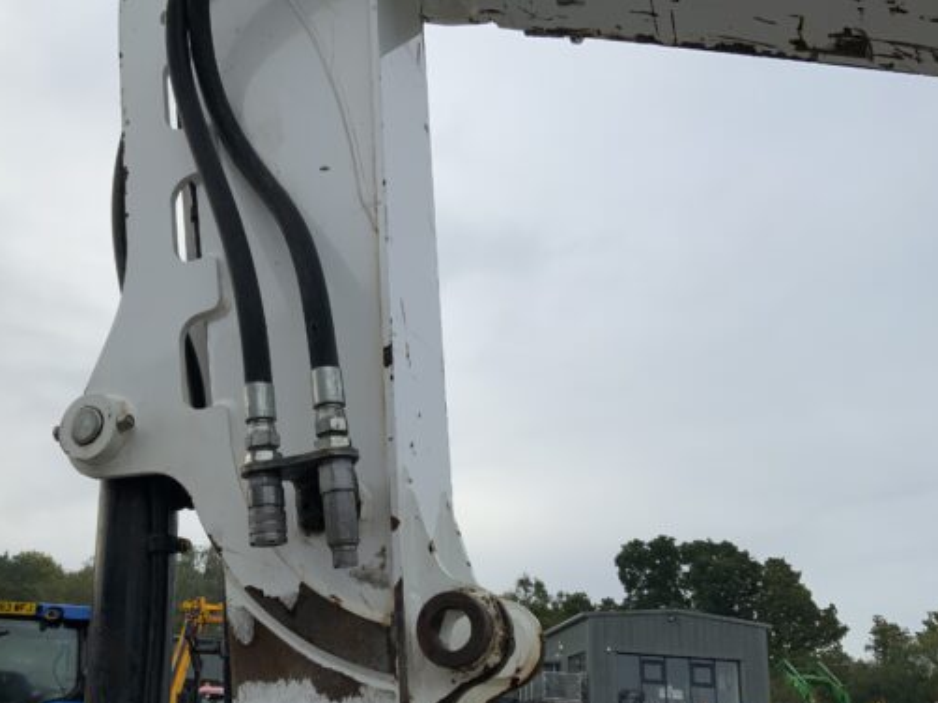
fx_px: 1002
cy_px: 417
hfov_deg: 49.6
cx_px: 349
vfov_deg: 38.5
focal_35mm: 37
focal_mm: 3
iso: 16
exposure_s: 1/1490
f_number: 1.8
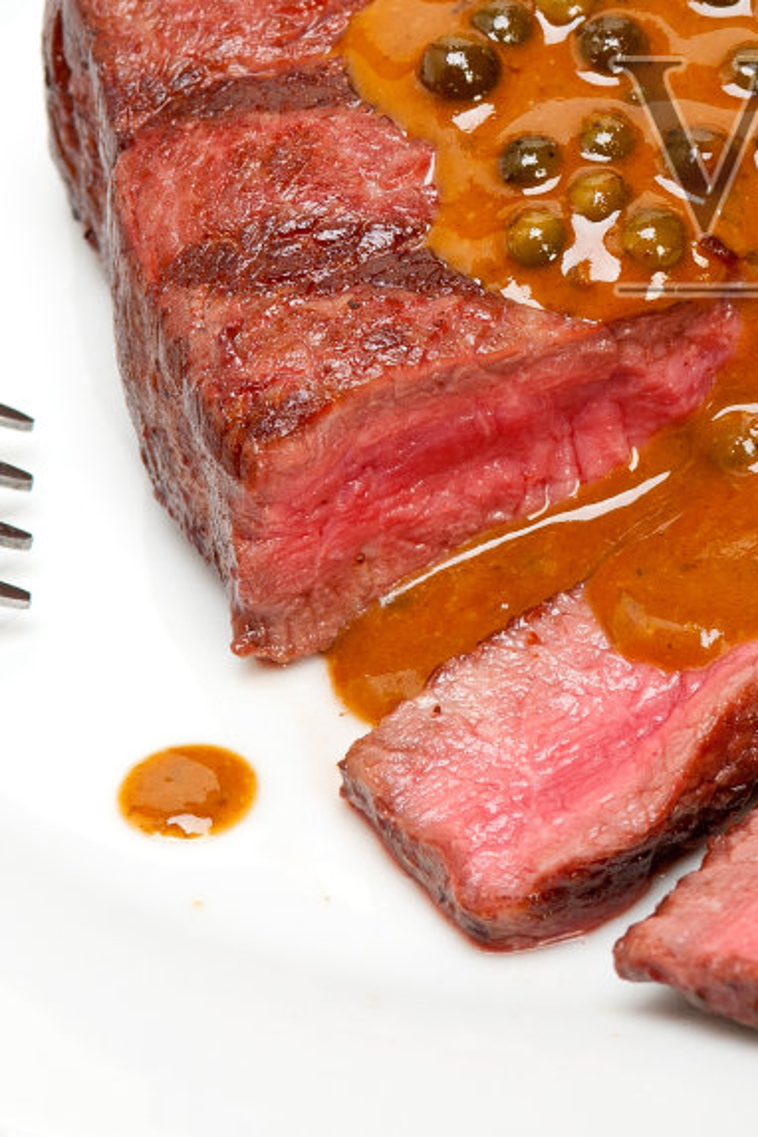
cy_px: 192
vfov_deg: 7.0
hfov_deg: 4.7
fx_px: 9253
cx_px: 946
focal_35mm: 293
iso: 200
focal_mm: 105
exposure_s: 1/200
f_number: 13
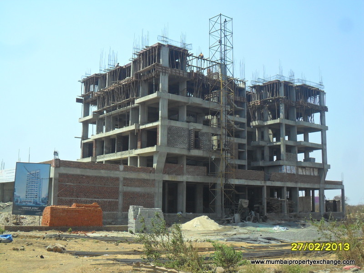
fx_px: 463
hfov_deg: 42.9
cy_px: 136
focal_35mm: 44
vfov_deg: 32.9
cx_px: 182
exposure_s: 1/500
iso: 100
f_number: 4.5
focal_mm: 7.8
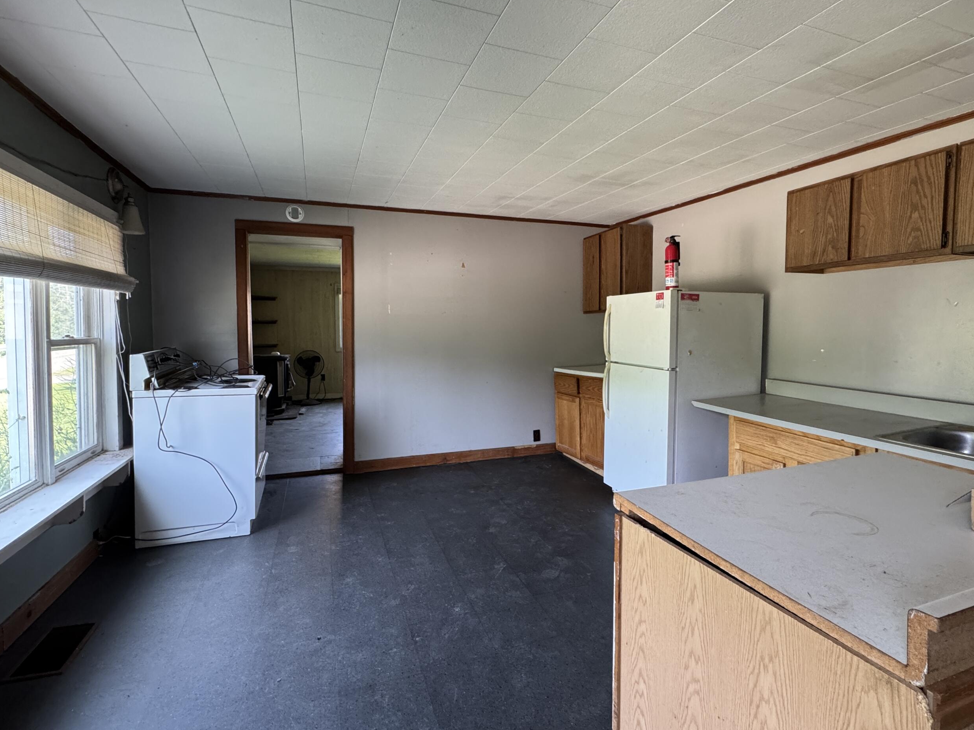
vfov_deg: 74.7
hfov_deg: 91.0
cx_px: 493
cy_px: 350
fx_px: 478
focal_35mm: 17
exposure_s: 1/73
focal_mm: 2.22
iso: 320
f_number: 2.2
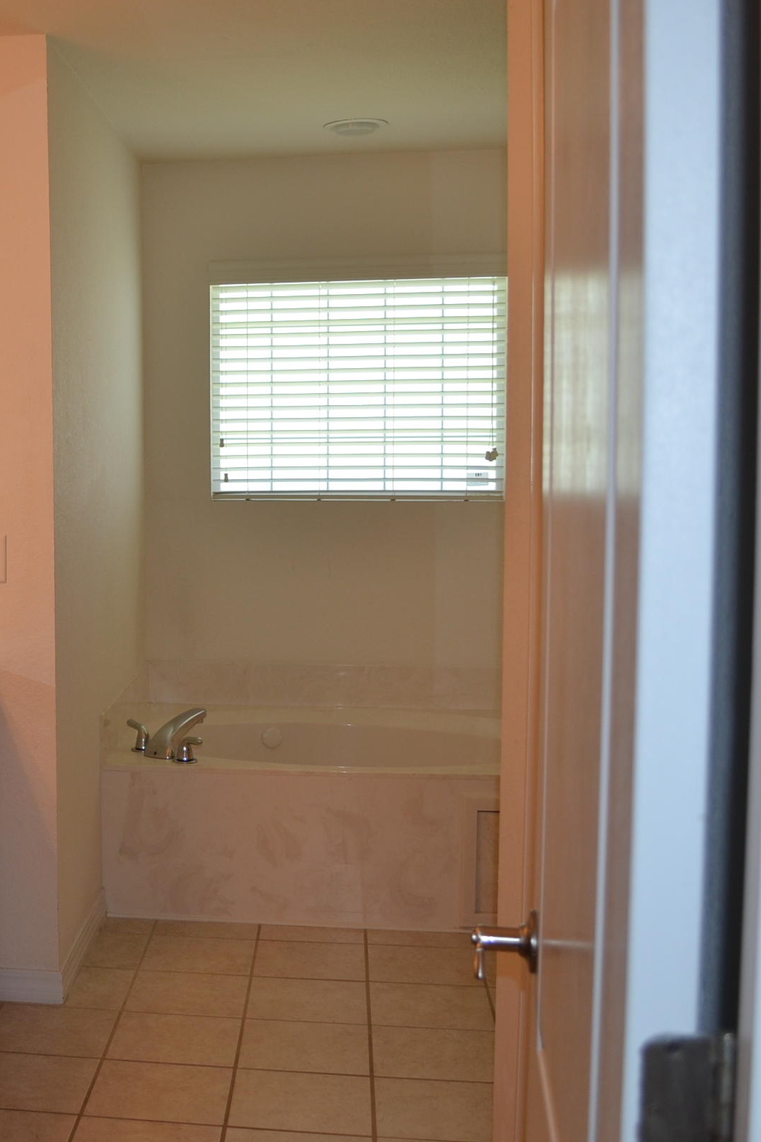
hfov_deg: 27.8
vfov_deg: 42.7
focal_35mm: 46
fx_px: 1459
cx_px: 26
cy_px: 566
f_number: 3.8
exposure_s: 1/125
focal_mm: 20
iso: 360
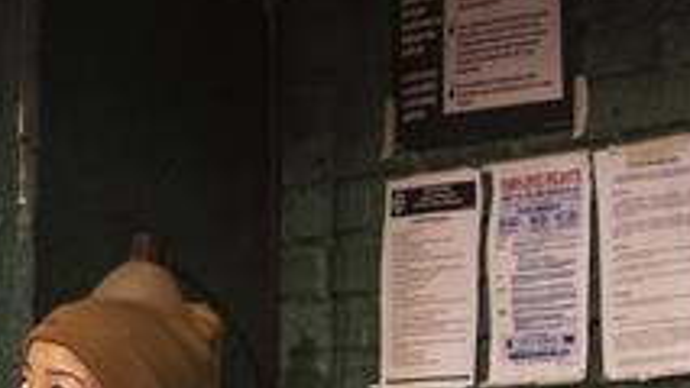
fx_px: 4686
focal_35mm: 256
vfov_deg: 4.7
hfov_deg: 8.3
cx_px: -295
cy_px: 367
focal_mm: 80
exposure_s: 1/400
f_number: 4
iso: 3200
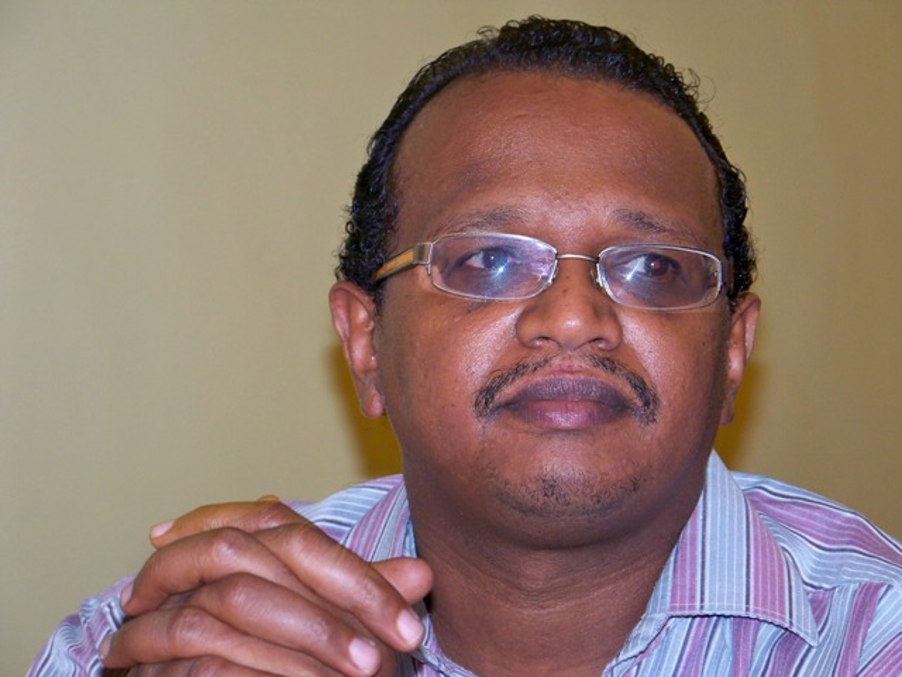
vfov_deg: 9.6
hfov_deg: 12.7
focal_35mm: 155
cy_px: 338
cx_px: 451
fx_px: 4039
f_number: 3.6
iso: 200
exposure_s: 1/40
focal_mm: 24
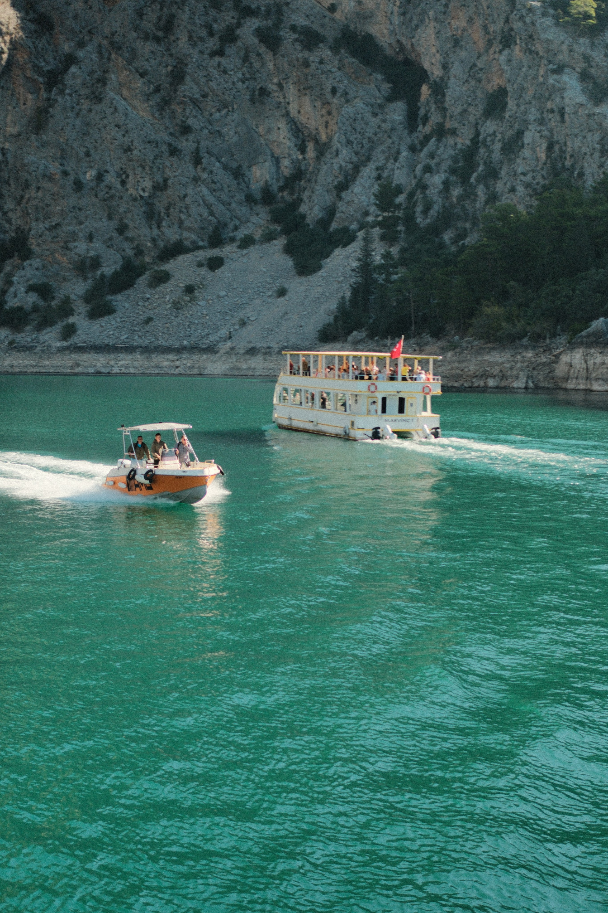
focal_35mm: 45
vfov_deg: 43.6
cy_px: 456
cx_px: 304
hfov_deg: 29.9
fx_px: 1140
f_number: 1.4
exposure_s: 1/200
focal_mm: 30
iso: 640
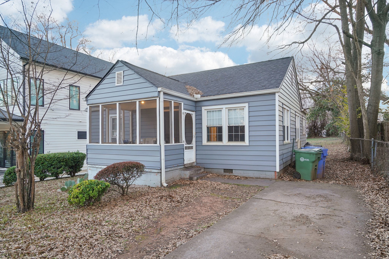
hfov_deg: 76.1
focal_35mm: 23
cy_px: 130
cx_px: 194
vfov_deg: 55.1
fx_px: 248
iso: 400
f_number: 8
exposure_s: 1/10
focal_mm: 23
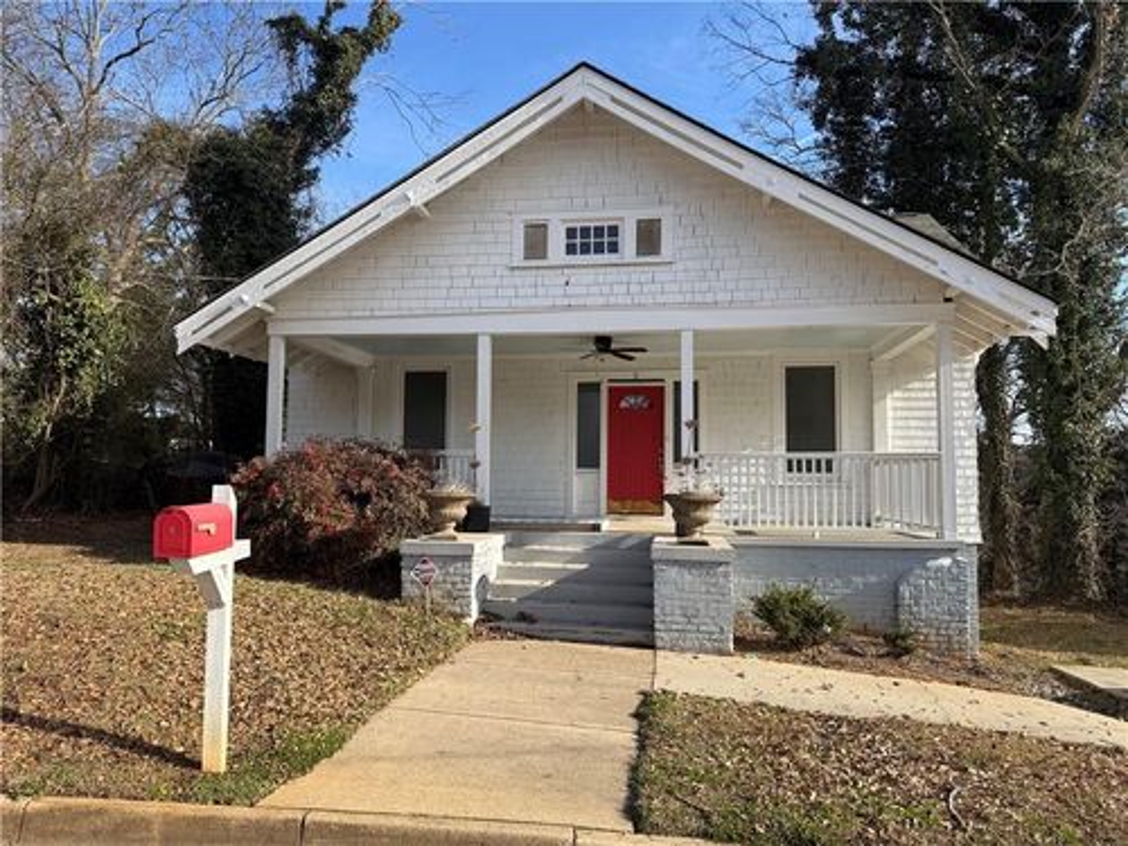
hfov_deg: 71.6
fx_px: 782
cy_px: 423
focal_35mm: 24
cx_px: 564
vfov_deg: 56.8
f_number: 1.78
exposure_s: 1/2232
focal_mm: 6.76
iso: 80
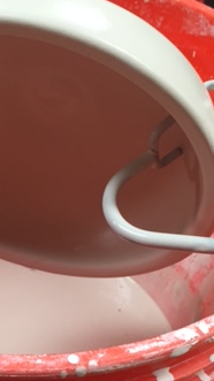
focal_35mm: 61
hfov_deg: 19.4
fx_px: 616
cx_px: 28
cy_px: 241
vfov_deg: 34.2
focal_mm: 4.15
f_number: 2.2
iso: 80
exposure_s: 1/30
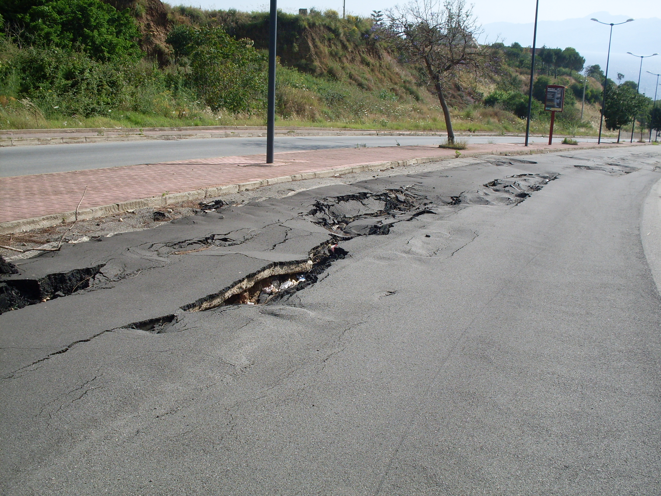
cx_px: 330
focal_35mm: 38
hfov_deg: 49.0
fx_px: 726
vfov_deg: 37.7
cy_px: 248
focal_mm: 6.3
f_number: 8.4
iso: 80
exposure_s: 1/180
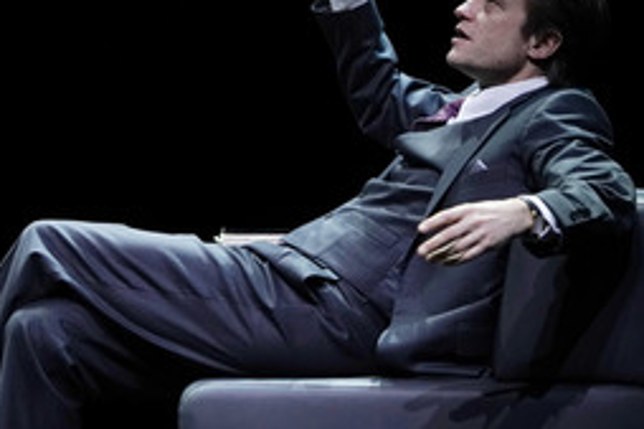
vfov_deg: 3.6
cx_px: 128
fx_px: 6865
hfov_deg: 5.4
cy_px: 160
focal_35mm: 384
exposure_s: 1/125
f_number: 5.6
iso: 3200
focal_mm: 216
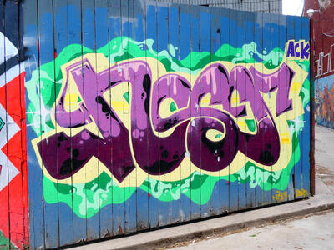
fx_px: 425
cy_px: 125
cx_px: 167
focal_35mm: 44
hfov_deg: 42.9
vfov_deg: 32.9
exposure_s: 1/80
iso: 125
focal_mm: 7.8
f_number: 3.9
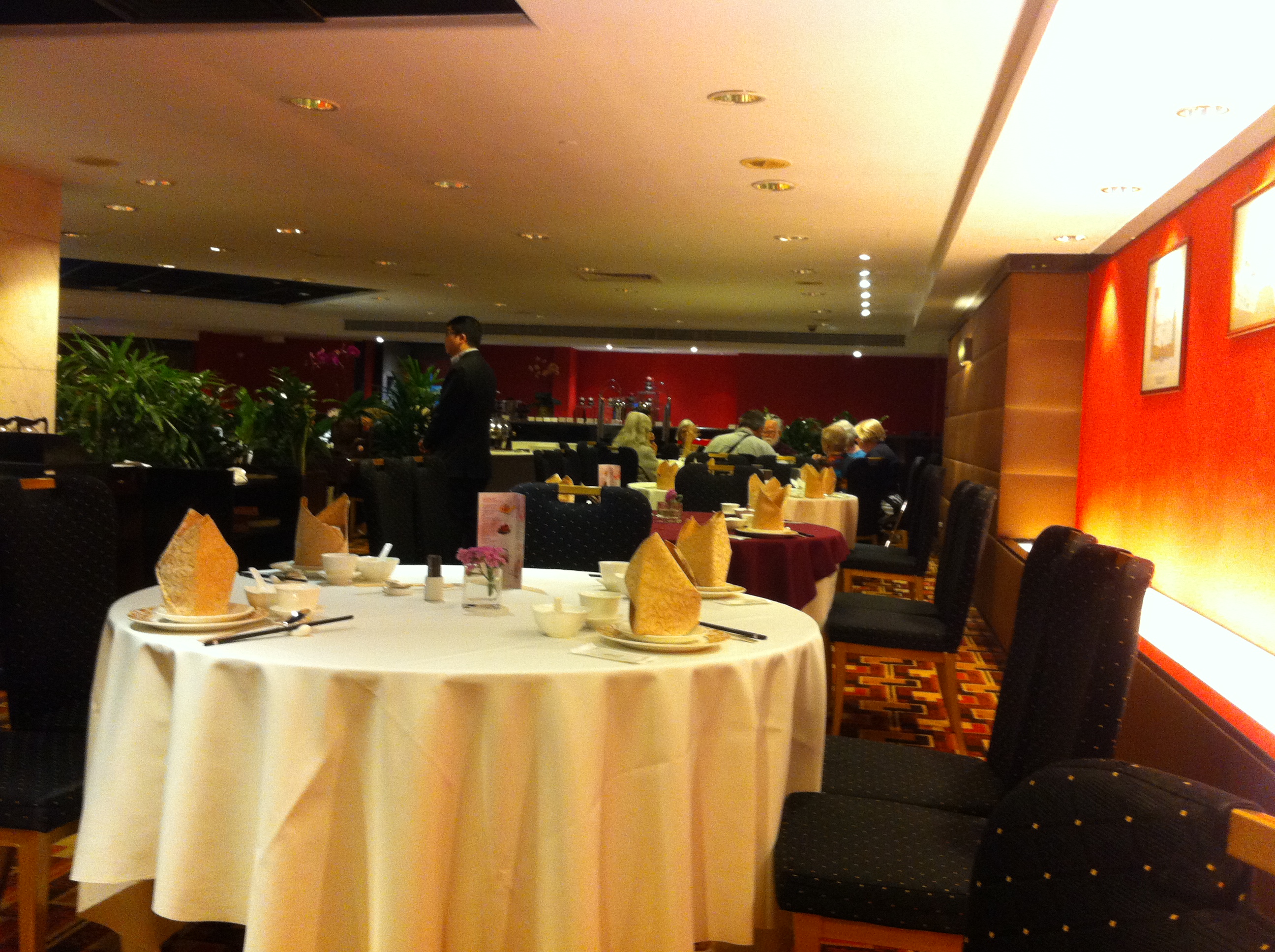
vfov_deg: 40.6
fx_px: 1287
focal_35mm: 35
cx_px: 638
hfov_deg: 52.7
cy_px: 476
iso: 250
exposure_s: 1/15
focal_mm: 3.85
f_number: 2.8
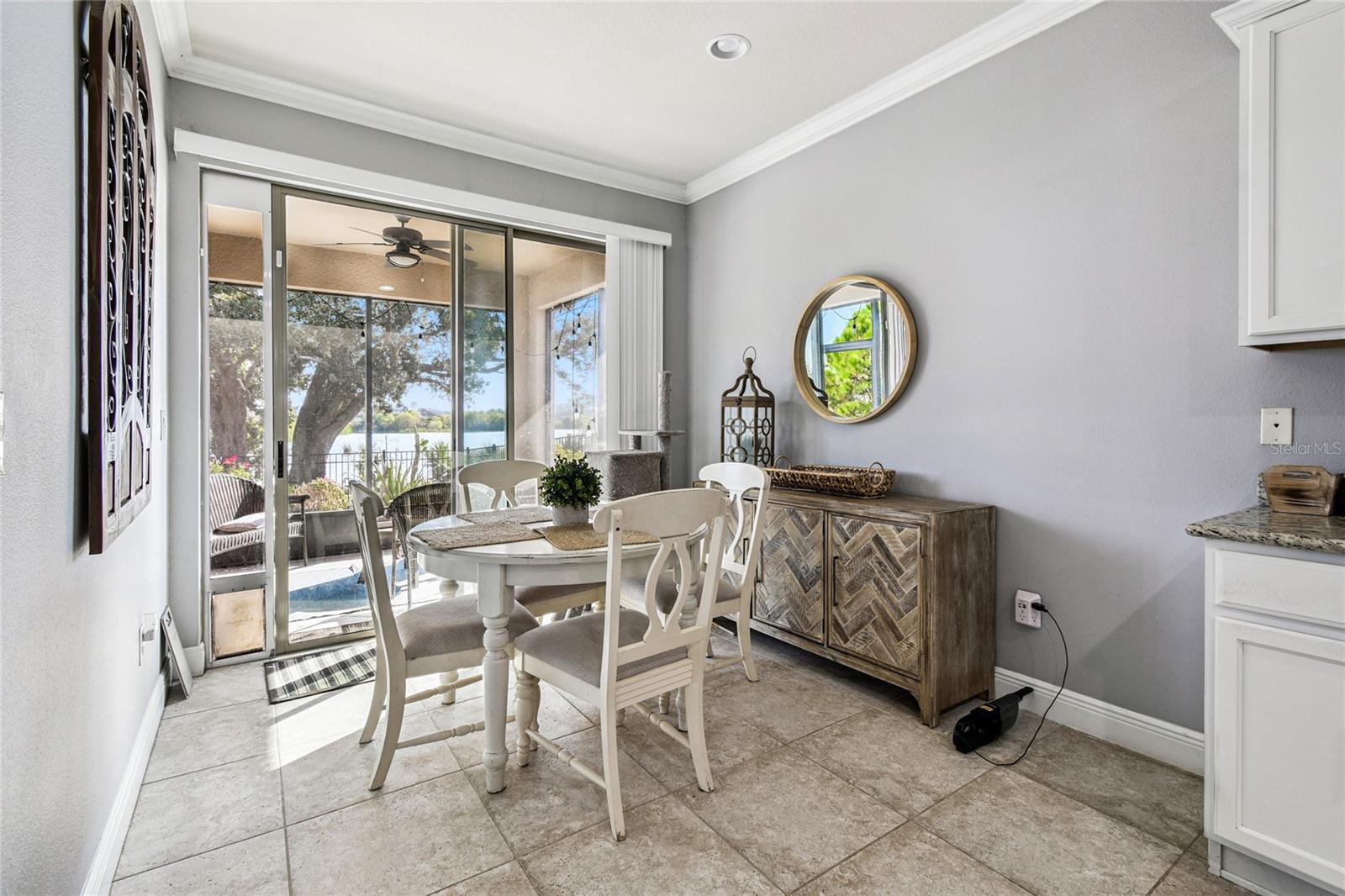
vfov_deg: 77.3
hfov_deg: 100.4
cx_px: 672
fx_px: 560
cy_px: 448
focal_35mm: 15
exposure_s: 1/8
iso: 100
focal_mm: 10
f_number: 7.1
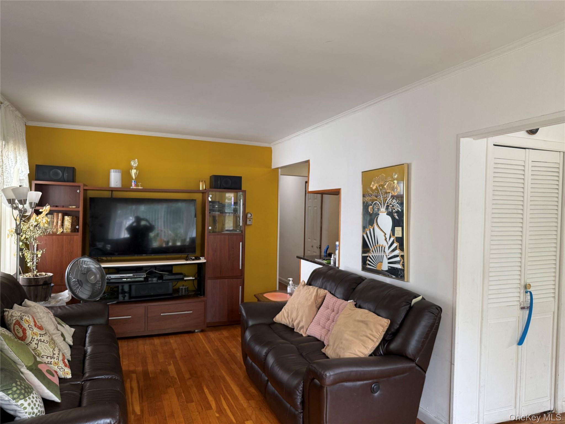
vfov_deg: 56.8
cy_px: 212
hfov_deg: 71.6
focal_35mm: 24
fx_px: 392
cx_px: 282
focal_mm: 6.76
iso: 160
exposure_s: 1/60
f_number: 1.78
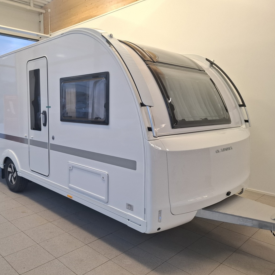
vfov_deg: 57.3
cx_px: 104
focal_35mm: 28
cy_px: 134
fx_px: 252
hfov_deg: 56.6
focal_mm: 5.54
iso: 80
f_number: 1.8
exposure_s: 1/100
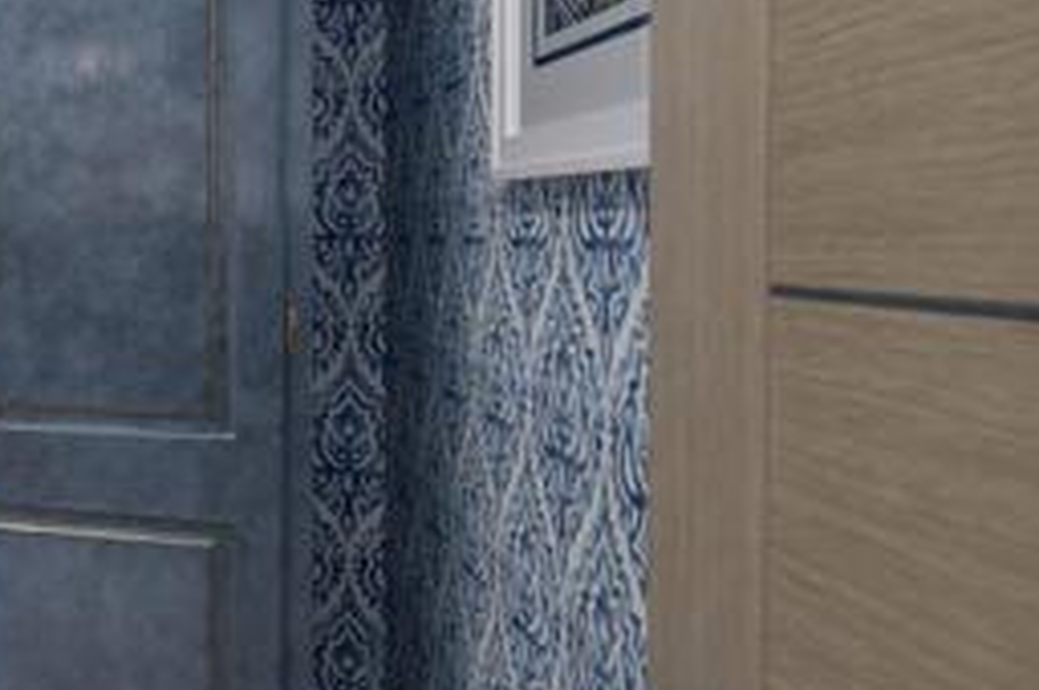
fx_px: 1009
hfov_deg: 38.0
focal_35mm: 35
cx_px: -252
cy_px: 244
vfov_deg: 37.4
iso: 320
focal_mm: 14
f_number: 7.1
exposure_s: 1/60
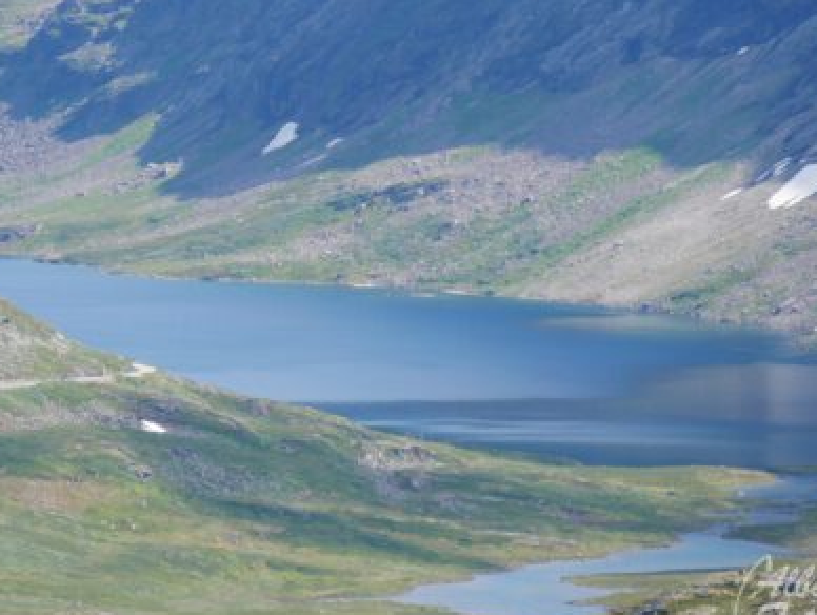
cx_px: 135
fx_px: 10185
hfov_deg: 4.6
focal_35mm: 431
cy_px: 96
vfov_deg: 3.5
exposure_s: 1/500
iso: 200
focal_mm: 109
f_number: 5.6
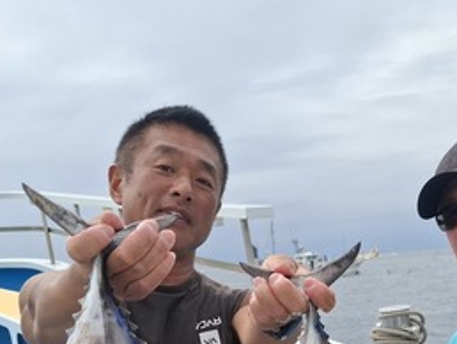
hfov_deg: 32.9
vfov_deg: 23.5
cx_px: 358
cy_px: 413
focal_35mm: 57
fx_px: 753
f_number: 1.8
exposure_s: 1/1949
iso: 50
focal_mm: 5.54
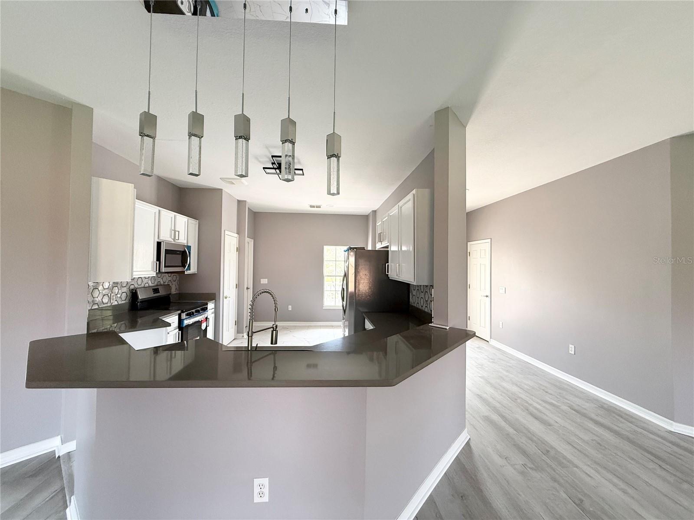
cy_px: 260
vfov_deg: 85.7
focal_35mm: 14
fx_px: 281
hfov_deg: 102.1
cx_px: 347
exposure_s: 1/99
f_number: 2.2
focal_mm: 2.22
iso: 160
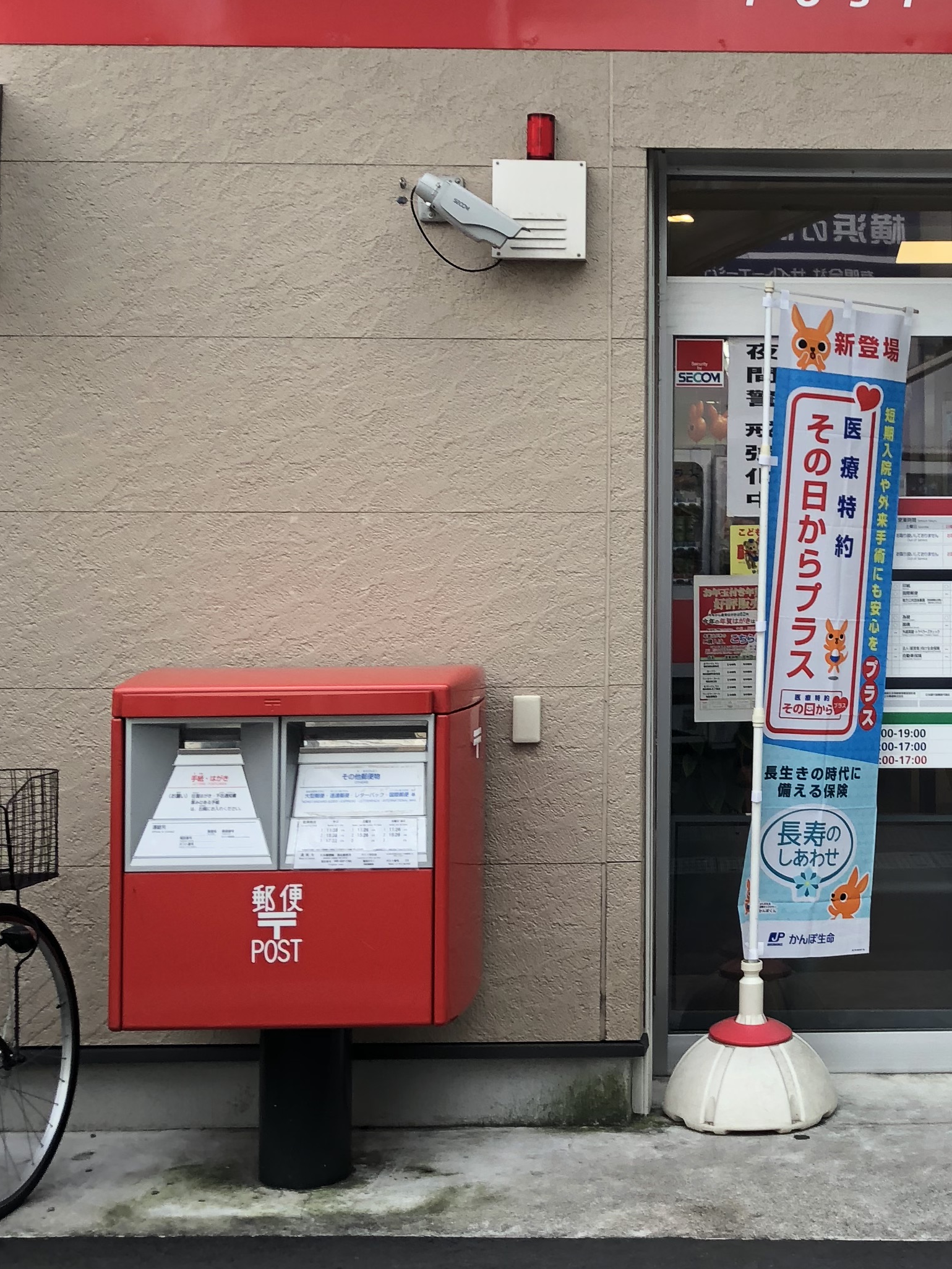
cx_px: 839
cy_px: 465
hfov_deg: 25.0
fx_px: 2089
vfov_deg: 33.6
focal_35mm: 57
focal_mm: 3.99
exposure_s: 1/211
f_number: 1.8
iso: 20
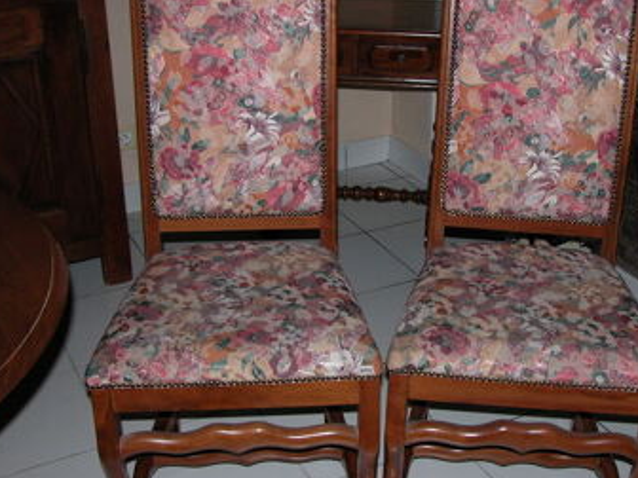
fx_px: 922
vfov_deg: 29.1
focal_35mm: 50
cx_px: 374
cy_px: 233
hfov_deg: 38.1
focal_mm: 8.9
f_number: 2.8
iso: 100
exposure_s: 1/60
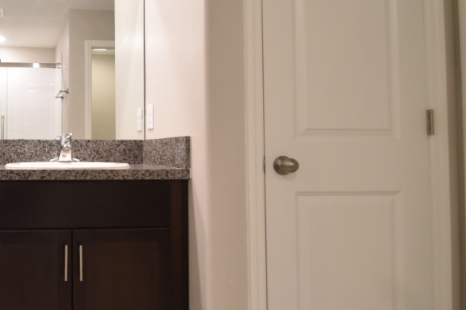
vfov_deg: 43.5
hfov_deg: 54.4
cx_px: 52
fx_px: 388
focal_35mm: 30
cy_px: 133
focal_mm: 10
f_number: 3.5
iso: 800
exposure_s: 1/45
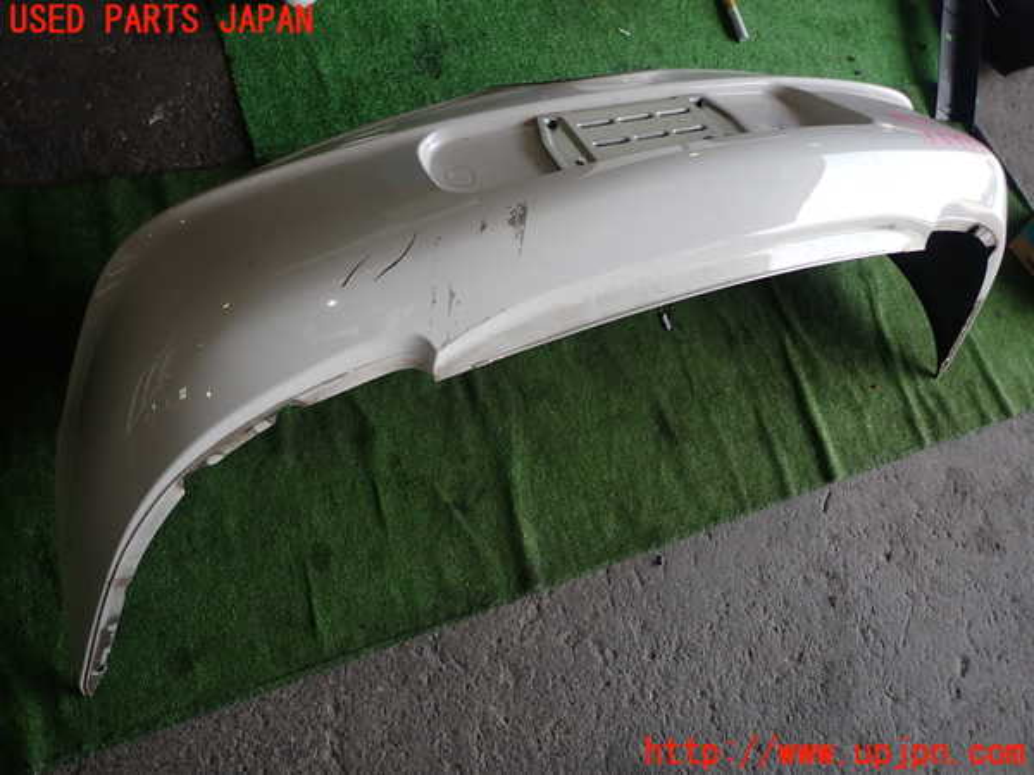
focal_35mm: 25
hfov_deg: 69.4
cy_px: 388
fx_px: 747
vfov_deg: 54.9
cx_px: 517
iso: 100
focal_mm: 4.5
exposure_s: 1/30
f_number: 5.6
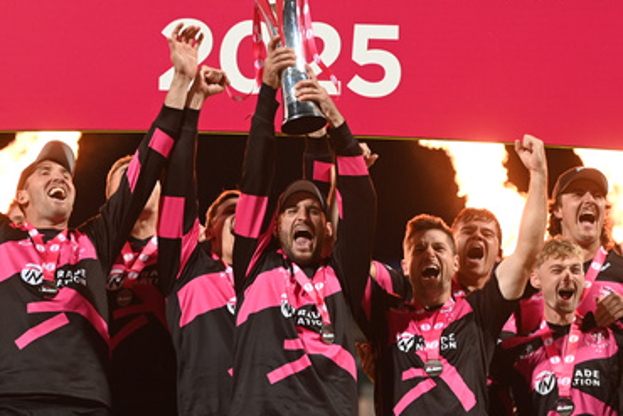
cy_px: 208
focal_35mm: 208
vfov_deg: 6.6
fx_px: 3601
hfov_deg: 9.9
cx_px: 295
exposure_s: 1/1000
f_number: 2.8
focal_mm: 110
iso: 2000
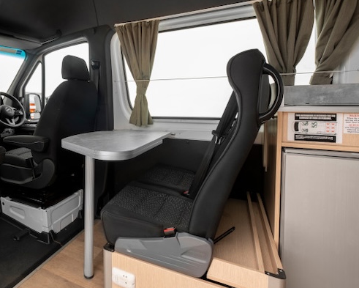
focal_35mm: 22
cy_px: 111
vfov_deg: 62.4
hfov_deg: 70.6
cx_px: 95
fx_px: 234
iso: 125
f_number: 7.1
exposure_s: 1/20
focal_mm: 10
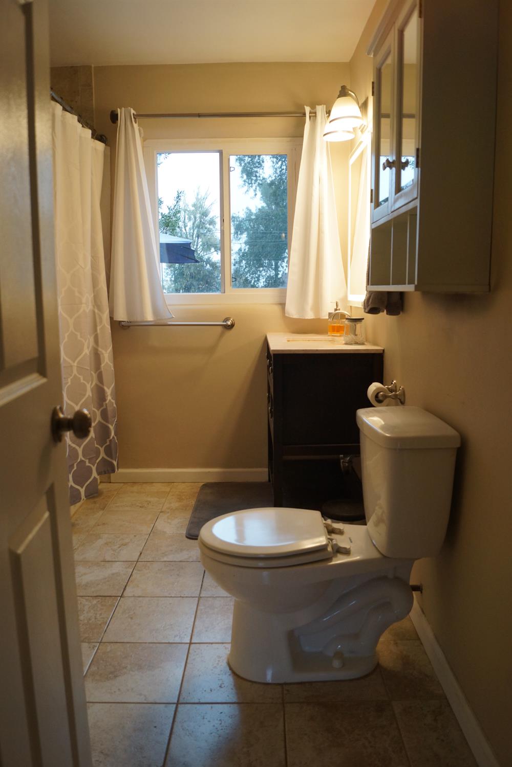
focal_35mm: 27
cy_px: 384
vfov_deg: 67.4
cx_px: 256
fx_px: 576
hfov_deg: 47.9
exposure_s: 1/160
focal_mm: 18
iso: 500
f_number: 4
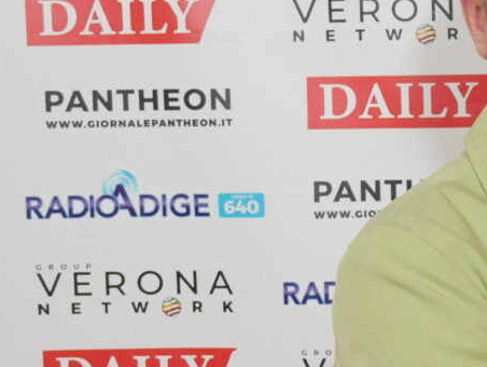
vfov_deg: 16.6
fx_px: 1253
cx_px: 600
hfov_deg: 20.4
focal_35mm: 89
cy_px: 181
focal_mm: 14
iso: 1250
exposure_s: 1/125
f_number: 3.5
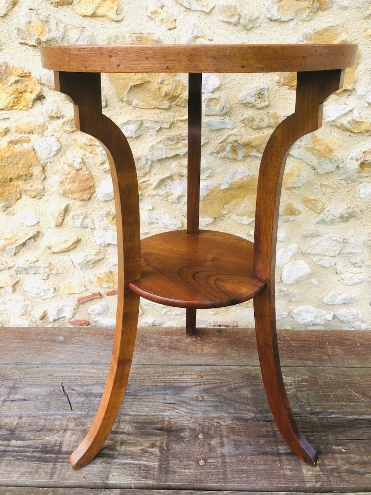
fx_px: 400
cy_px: 248
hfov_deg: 49.7
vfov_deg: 63.4
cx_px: 186
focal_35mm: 28
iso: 20
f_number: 1.8
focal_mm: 3.99
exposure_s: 1/126
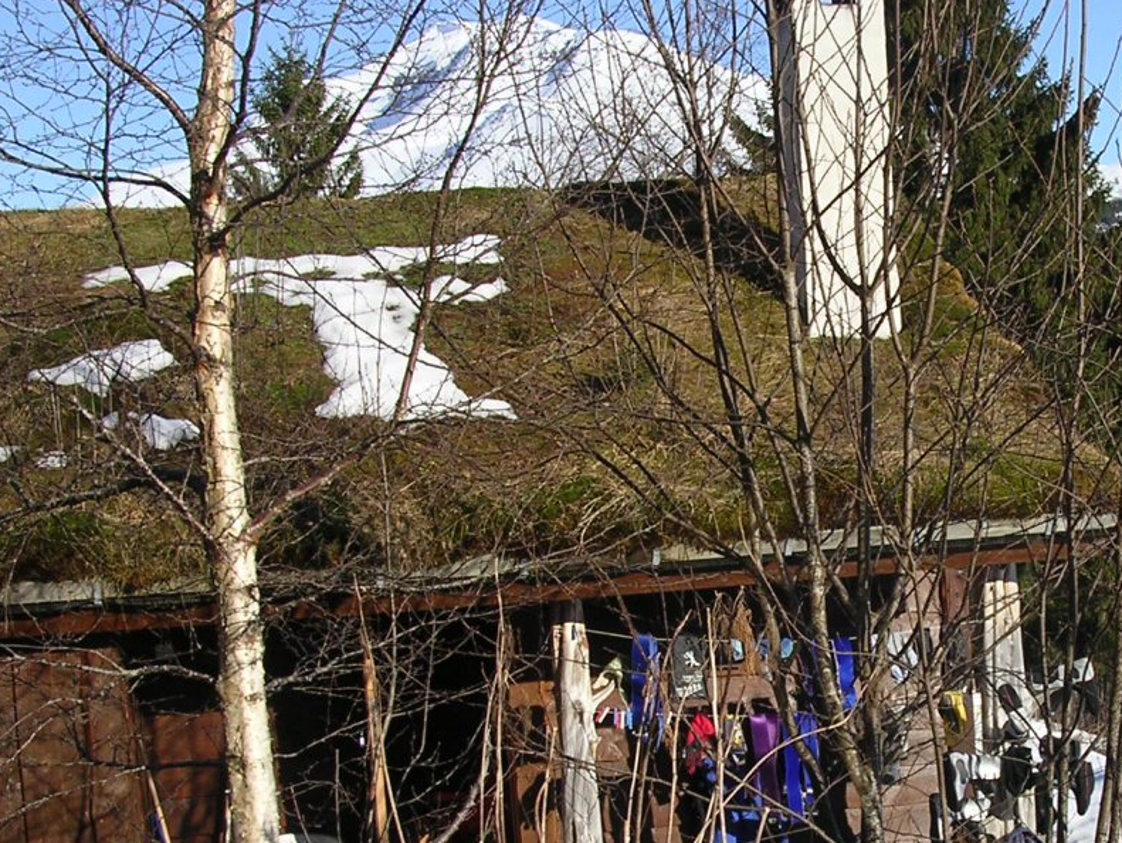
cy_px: 602
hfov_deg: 29.7
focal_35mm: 64
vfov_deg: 22.8
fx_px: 2075
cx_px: 859
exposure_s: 1/265
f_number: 5.6
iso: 100
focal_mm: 5.8
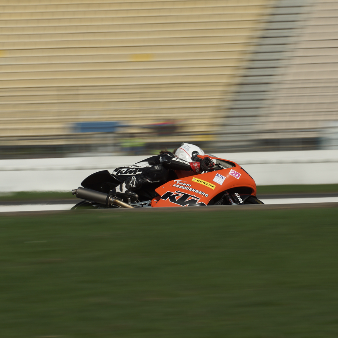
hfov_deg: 4.3
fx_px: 4452
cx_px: 162
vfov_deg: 4.3
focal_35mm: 403
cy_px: 169
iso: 50
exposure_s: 1/200
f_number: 11
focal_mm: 210
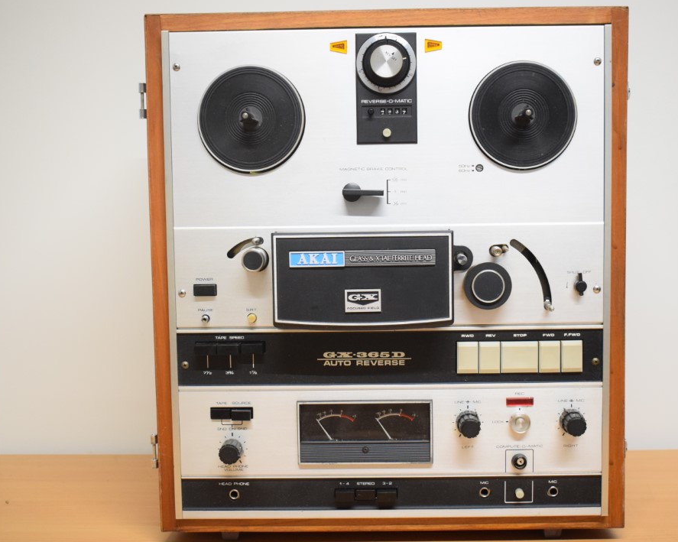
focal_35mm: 48
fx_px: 963
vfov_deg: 31.4
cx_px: 368
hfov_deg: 38.8
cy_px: 273
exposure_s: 1/125
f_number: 4.2
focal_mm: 28
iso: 2200
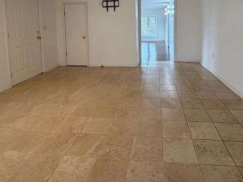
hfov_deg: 71.1
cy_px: 36
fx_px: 168
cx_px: 141
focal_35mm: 24
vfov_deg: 53.0
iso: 160
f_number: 2.2
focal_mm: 2.22
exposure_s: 1/60
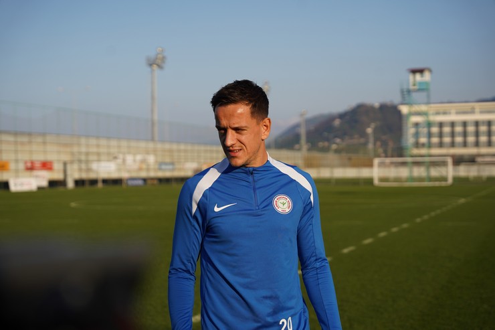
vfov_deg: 19.4
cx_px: 248
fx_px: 962
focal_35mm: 70
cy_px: 165
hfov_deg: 28.8
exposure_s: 1/2000
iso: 200
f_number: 4
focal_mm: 70
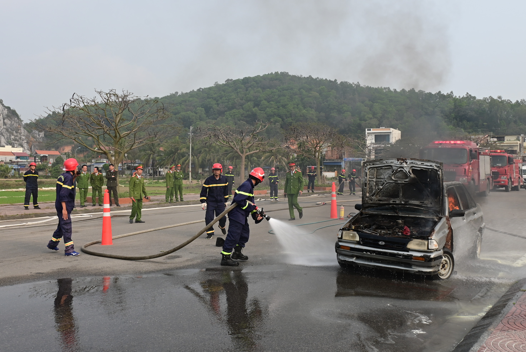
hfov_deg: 53.1
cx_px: 263
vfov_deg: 36.9
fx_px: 526
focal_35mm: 36
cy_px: 176
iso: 160
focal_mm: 24
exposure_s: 1/200
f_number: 11
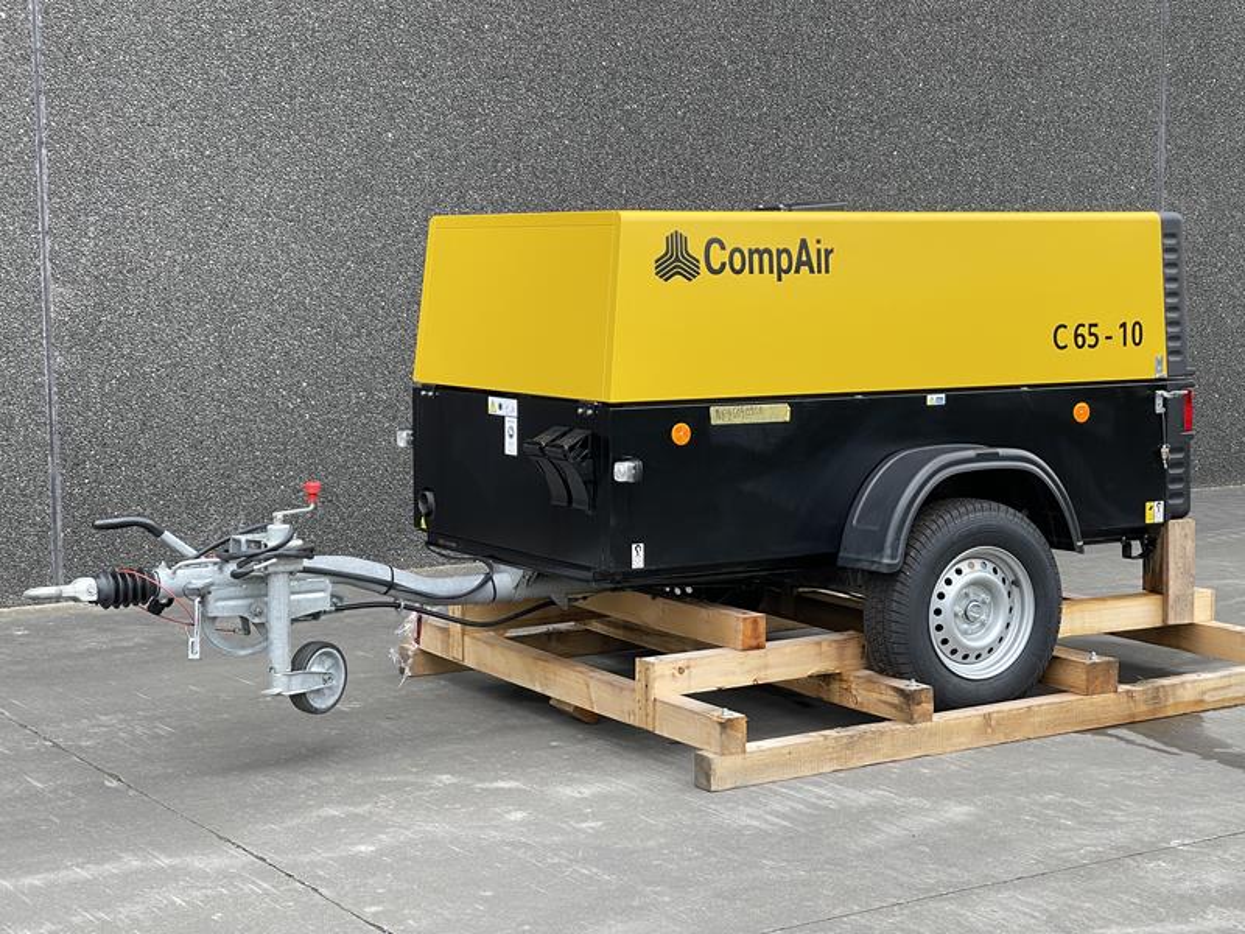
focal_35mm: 64
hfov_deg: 30.3
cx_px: 622
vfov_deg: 22.9
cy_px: 467
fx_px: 2302
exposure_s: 1/119
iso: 20
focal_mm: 7.5
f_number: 2.2
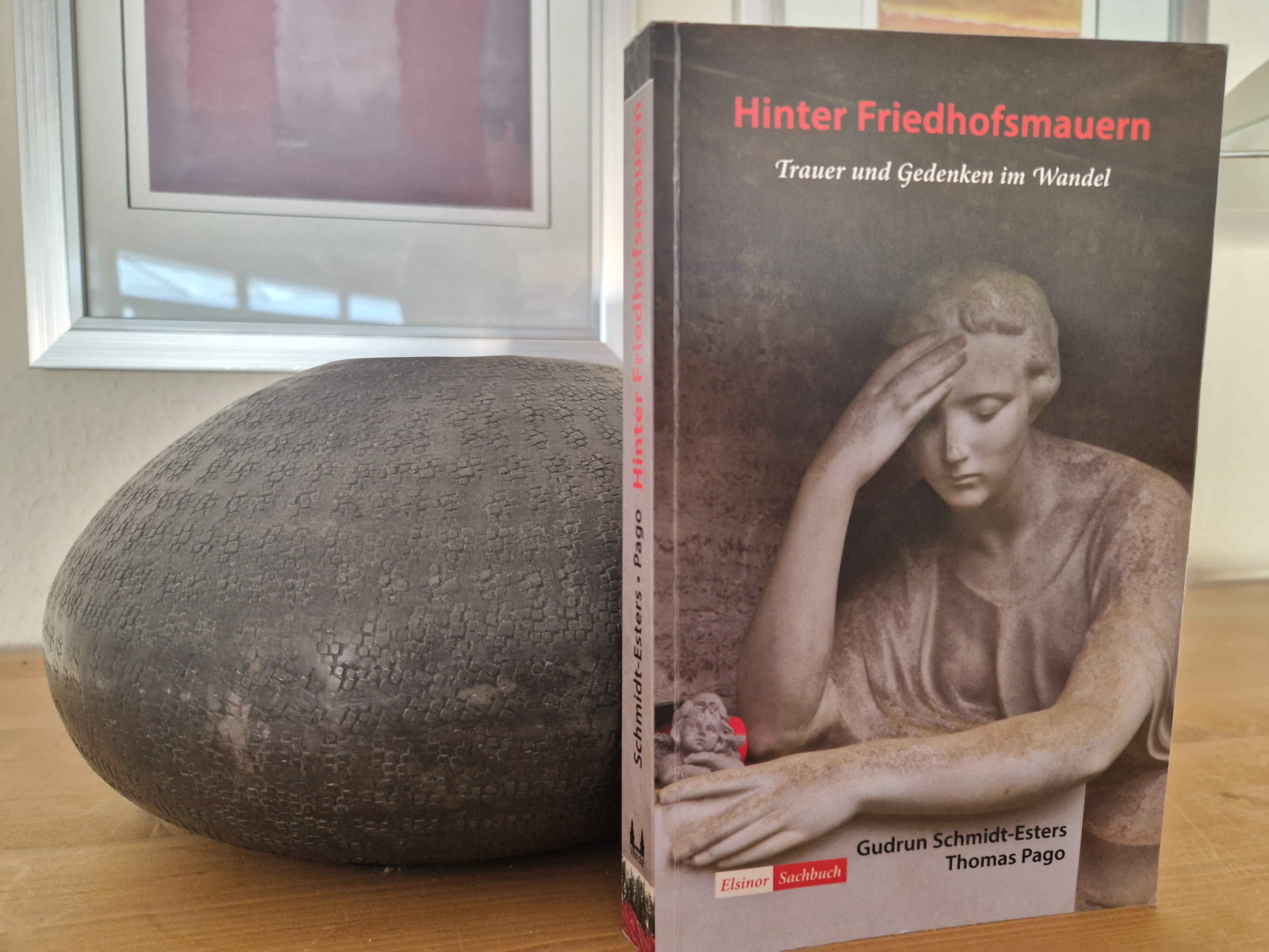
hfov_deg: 73.9
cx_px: 634
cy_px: 476
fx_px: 843
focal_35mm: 23
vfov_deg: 58.9
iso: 800
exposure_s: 1/25
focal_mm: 5.4
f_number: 1.8
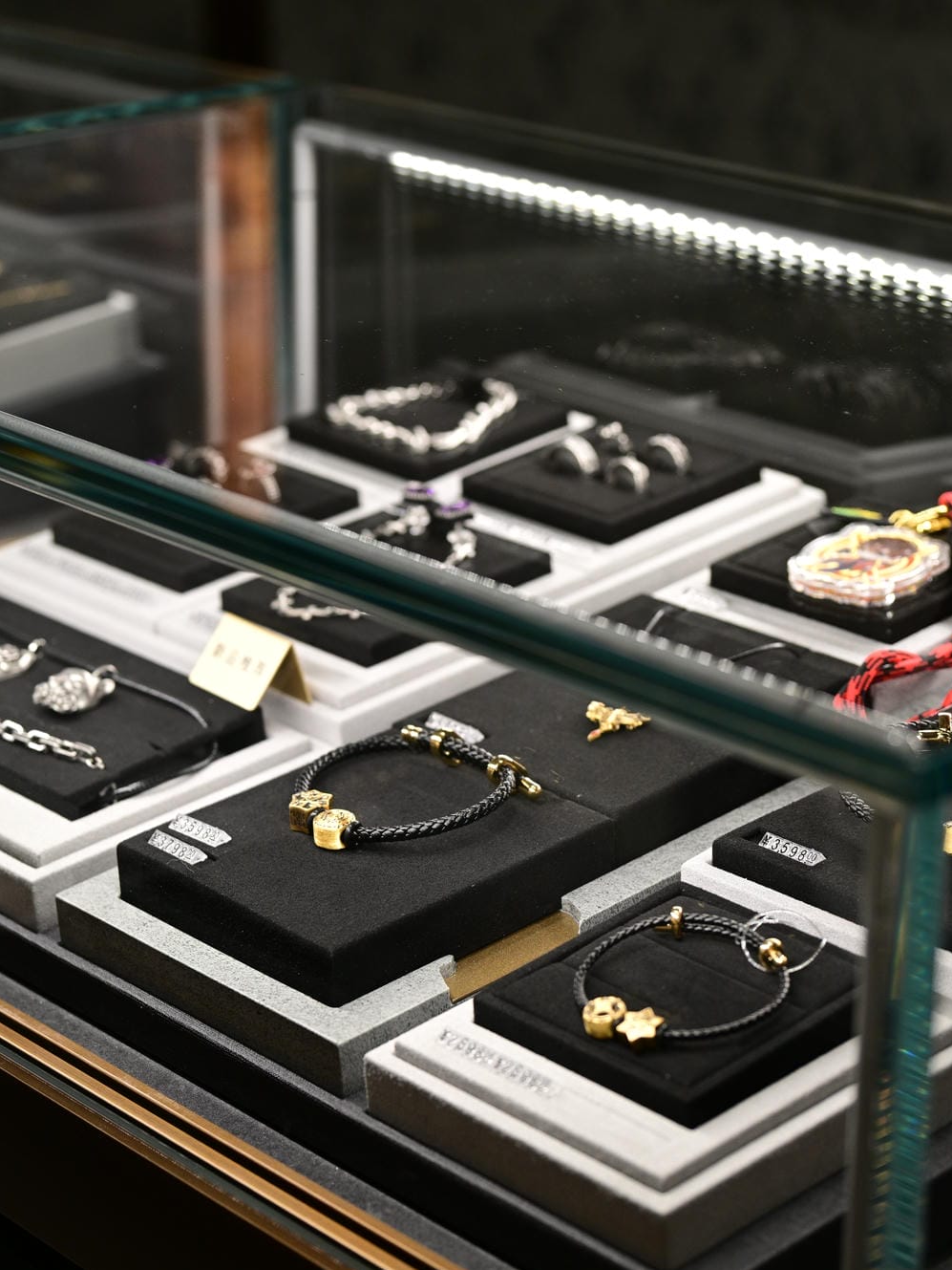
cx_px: 343
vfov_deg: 24.1
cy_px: 636
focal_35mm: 81
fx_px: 2970
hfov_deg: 18.2
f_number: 4
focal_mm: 56
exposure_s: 1/125
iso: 320
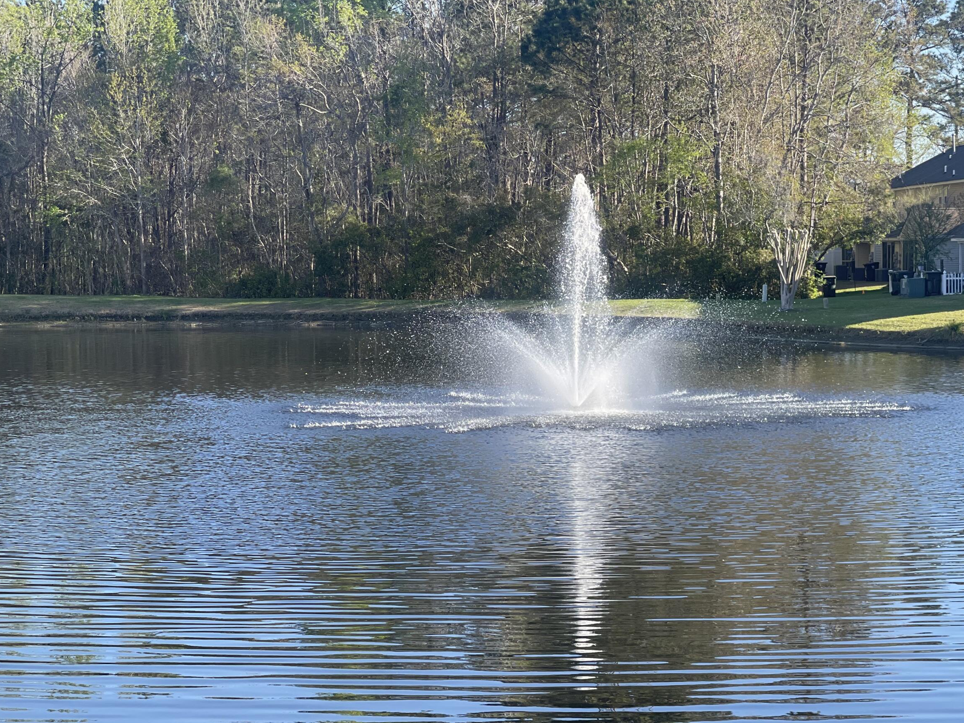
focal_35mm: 83
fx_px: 2312
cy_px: 410
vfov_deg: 17.8
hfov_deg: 23.5
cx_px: 533
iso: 32
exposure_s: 1/341
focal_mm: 7.5
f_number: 2.2
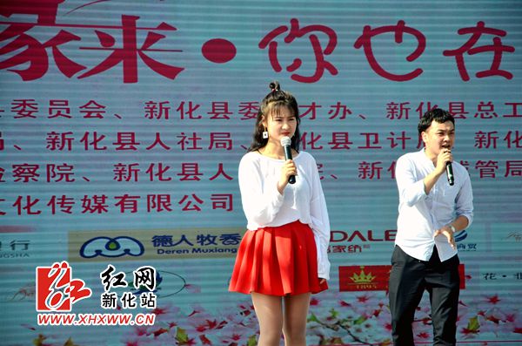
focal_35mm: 128
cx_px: 261
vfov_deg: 10.7
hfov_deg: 16.1
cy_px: 173
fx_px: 1844
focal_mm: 85
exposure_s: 1/640
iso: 200
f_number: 6.3
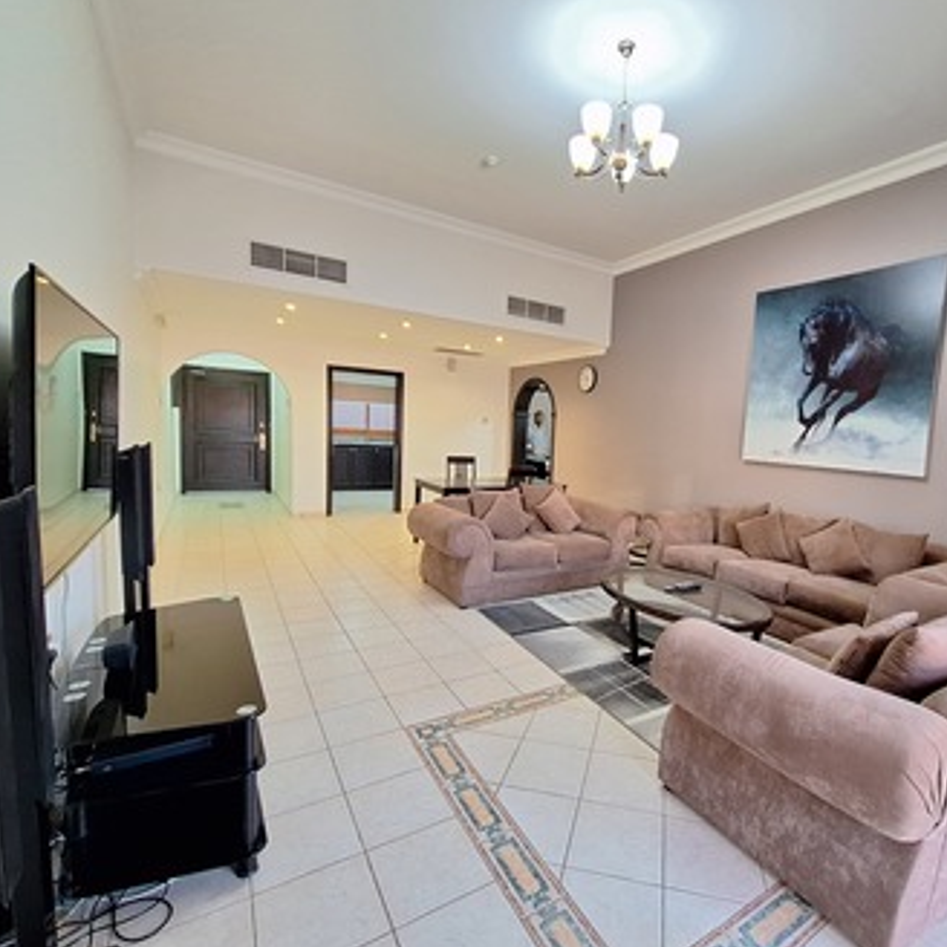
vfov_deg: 87.4
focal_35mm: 16
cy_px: 478
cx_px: 567
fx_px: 495
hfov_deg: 86.4
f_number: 2.2
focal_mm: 1.74
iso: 200
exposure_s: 1/25
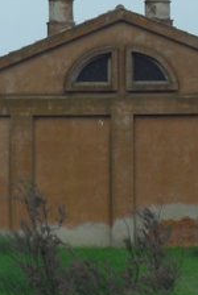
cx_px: -86
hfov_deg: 3.3
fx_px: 3446
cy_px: 178
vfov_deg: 4.9
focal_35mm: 419
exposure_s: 1/400
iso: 100
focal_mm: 18.6
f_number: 5.2
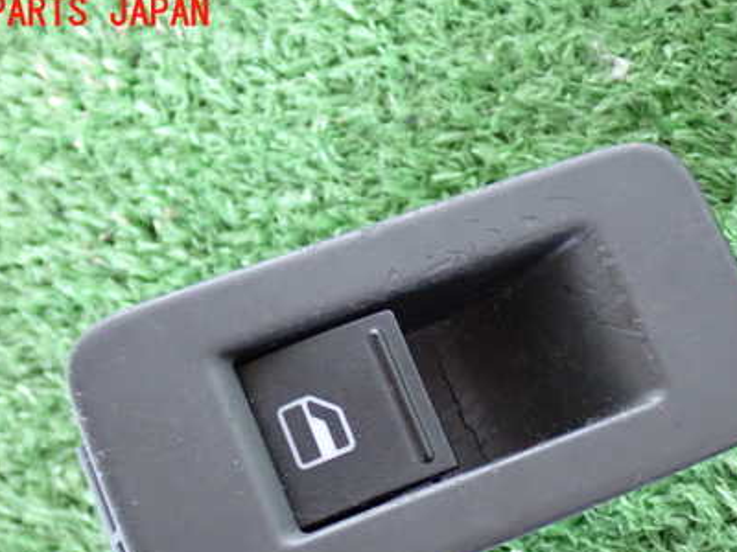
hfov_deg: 29.3
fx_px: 1405
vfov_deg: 22.1
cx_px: 427
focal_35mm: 66
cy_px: 405
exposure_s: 1/15
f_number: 2.9
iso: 800
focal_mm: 7.84
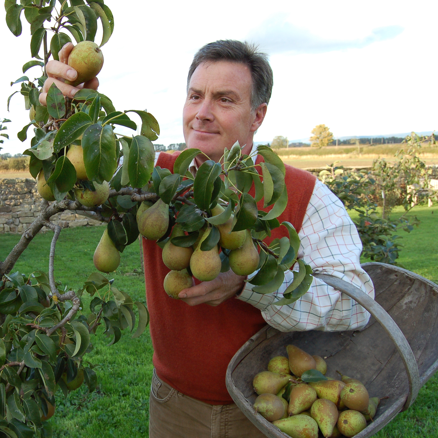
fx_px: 525
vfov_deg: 45.3
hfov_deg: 44.0
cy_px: 220
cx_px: 114
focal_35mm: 37
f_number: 8
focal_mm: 19
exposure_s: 1/80
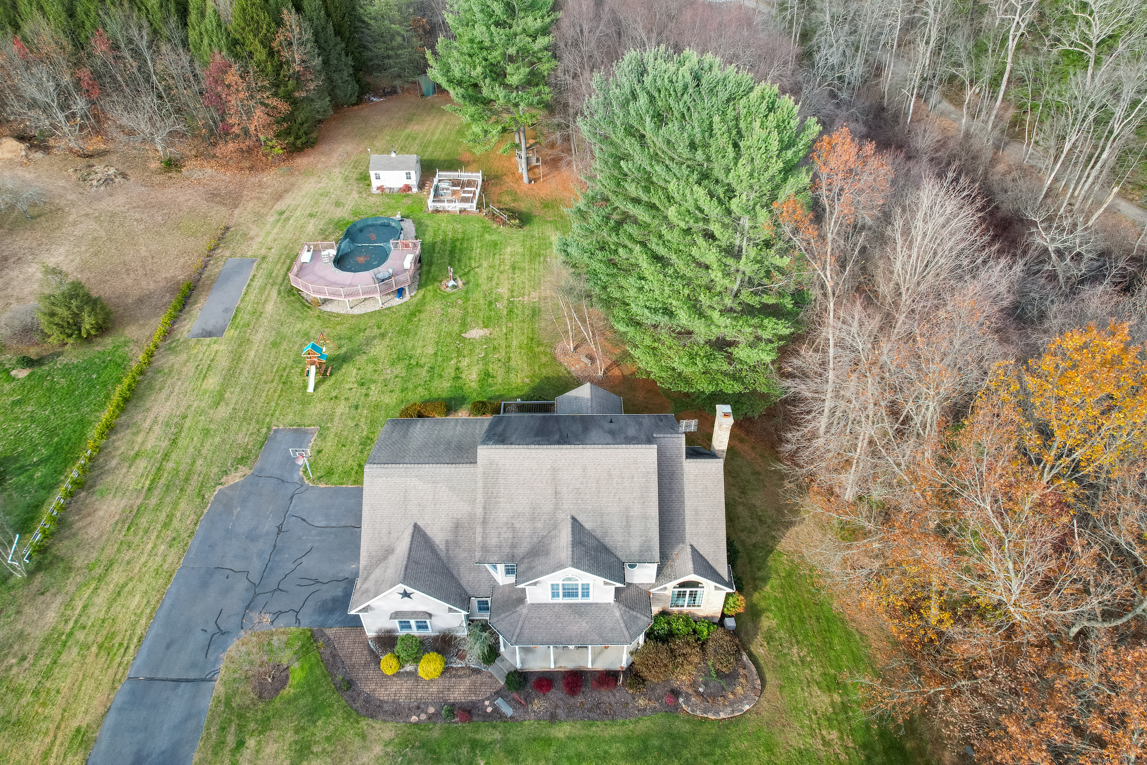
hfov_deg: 78.6
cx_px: 574
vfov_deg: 57.2
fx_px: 701
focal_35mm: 22
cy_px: 382
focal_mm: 8.38
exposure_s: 1/500
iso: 200
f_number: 2.8
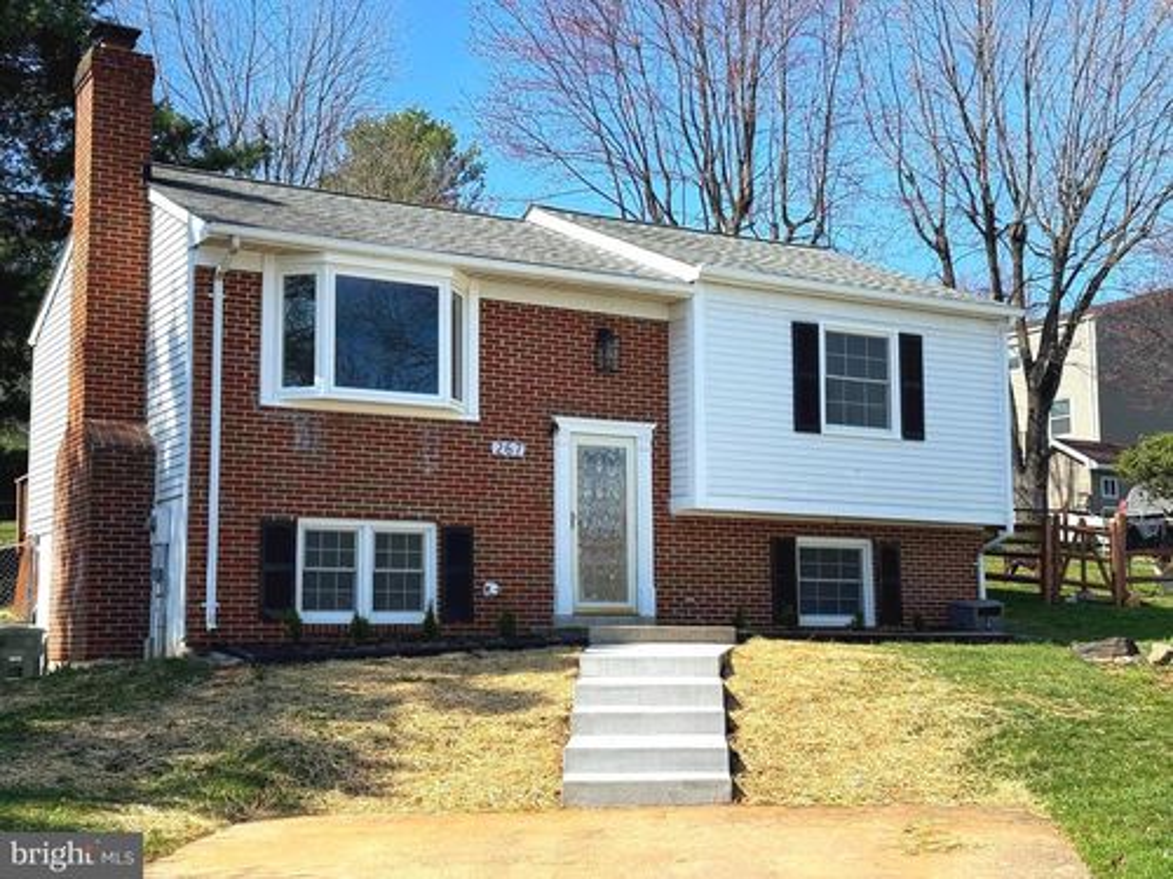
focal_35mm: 48
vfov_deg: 30.3
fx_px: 1627
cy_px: 440
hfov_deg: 39.7
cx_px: 586
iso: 64
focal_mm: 6.76
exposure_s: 1/2959
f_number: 1.78
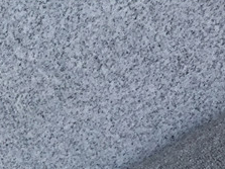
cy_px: 337
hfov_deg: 14.5
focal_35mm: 125
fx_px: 812
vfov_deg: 10.8
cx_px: -132
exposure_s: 1/494
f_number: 2.4
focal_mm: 3.3
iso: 25
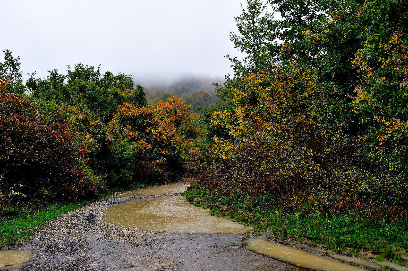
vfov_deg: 30.5
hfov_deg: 44.5
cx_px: 204
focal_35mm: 44
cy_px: 136
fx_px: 498
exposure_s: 1/100
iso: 800
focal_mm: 44
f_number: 5
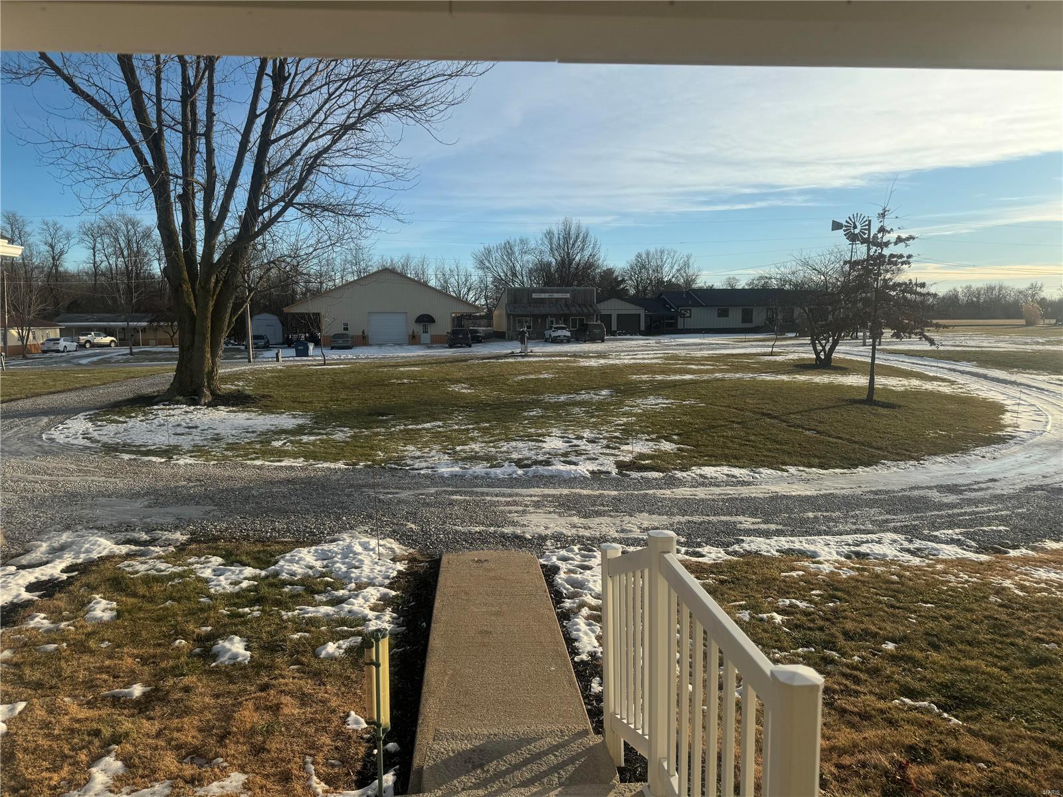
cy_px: 398
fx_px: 737
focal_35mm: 24
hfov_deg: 71.6
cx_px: 532
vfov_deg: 56.8
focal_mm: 6.76
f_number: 1.78
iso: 80
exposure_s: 1/4049
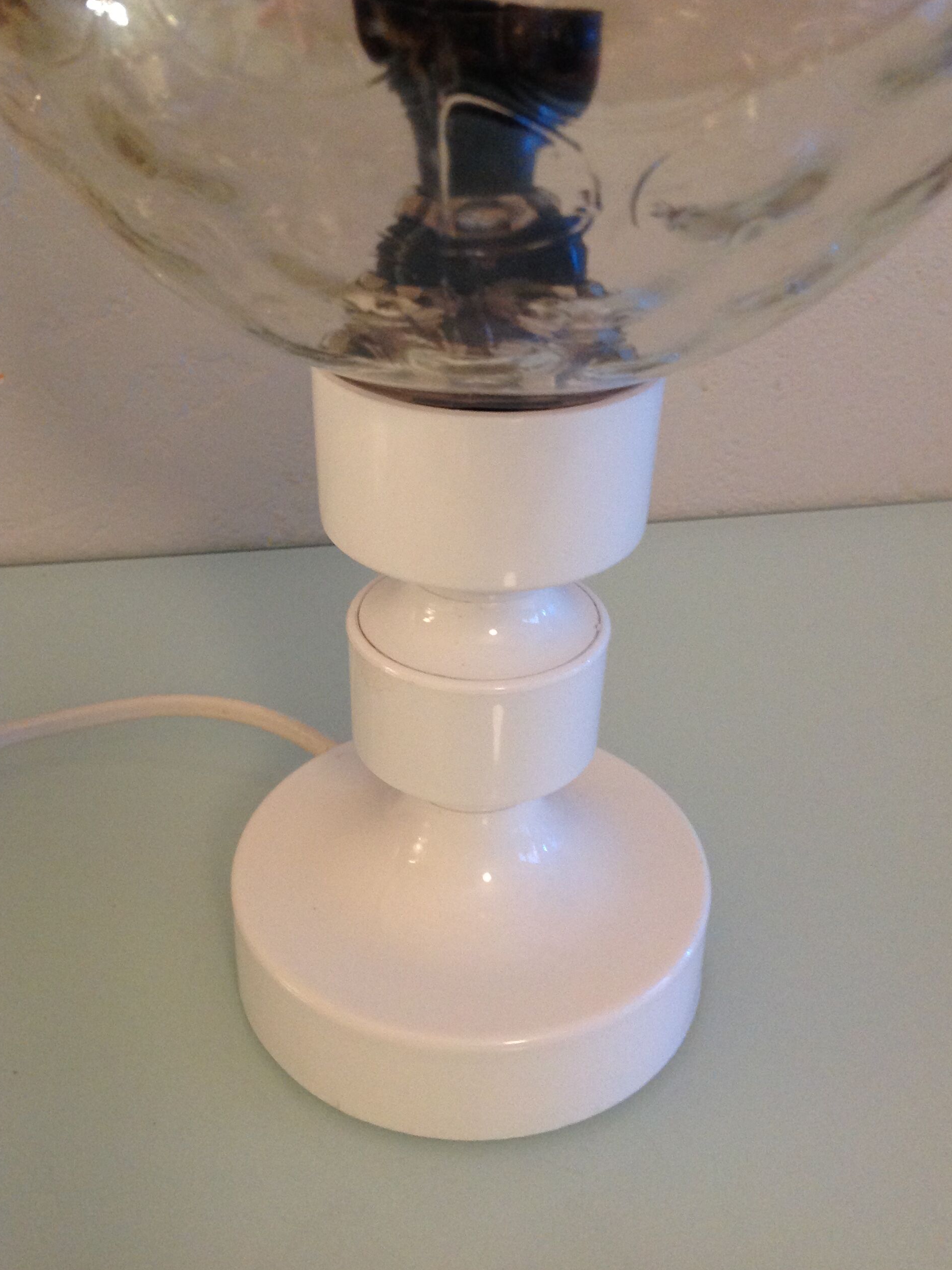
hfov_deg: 39.7
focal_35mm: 36
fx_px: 1320
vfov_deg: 51.4
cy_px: 627
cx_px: 476
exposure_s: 1/17
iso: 250
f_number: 2.4
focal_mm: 4.28
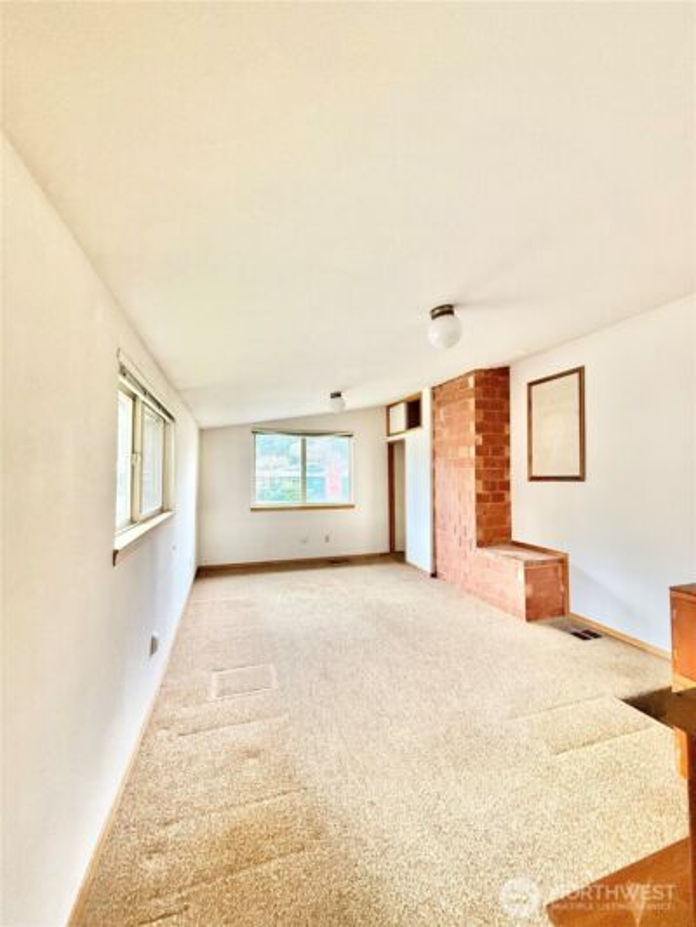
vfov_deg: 102.1
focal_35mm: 14
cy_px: 464
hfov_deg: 85.7
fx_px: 375
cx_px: 348
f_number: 2.2
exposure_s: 1/60
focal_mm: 2.22
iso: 500
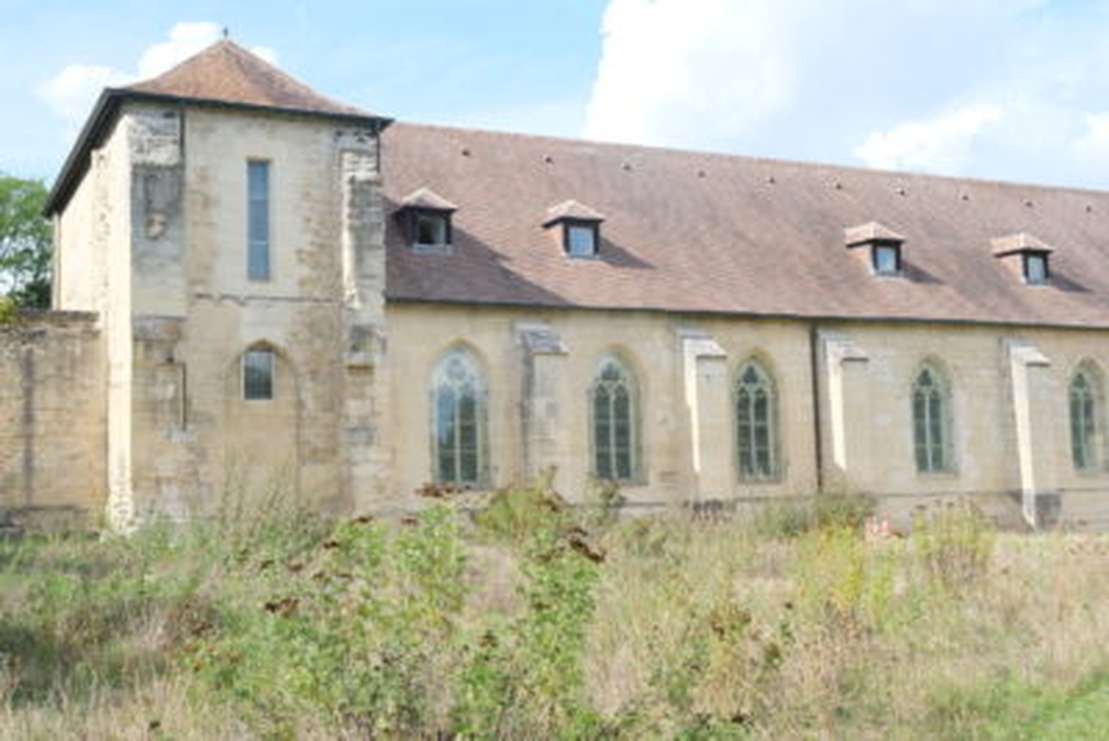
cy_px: 370
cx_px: 554
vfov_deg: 31.9
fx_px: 1294
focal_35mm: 42
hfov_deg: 46.4
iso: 320
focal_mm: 27.7
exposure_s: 1/280
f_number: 6.4
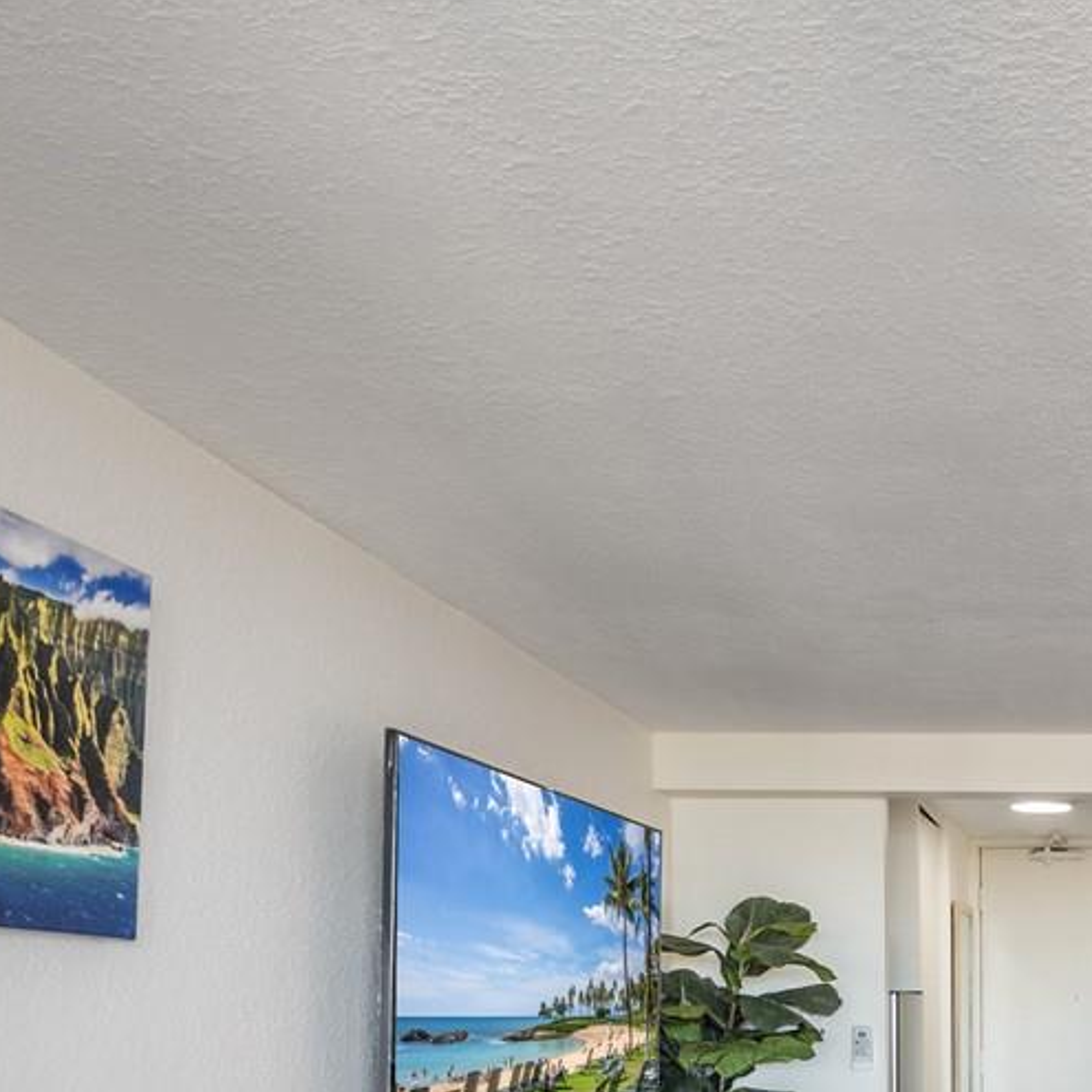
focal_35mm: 40
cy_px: 1041
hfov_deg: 36.2
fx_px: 1428
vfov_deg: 38.1
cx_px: 1173
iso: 200
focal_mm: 7
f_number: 4
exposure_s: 1/400
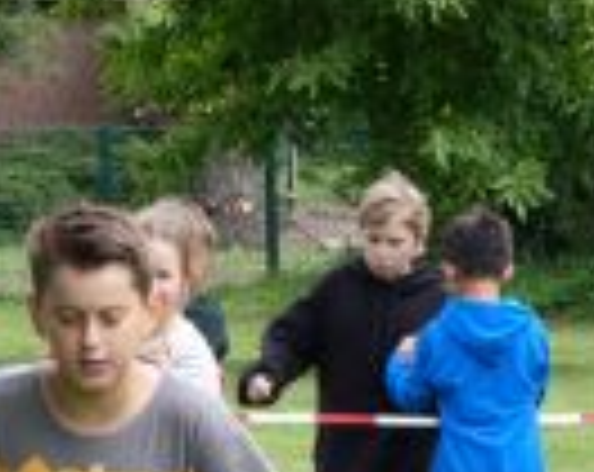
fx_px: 5718
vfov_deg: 4.7
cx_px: 261
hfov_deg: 5.9
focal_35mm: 326
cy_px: 584
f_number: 5
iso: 80
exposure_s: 1/125
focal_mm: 19.7
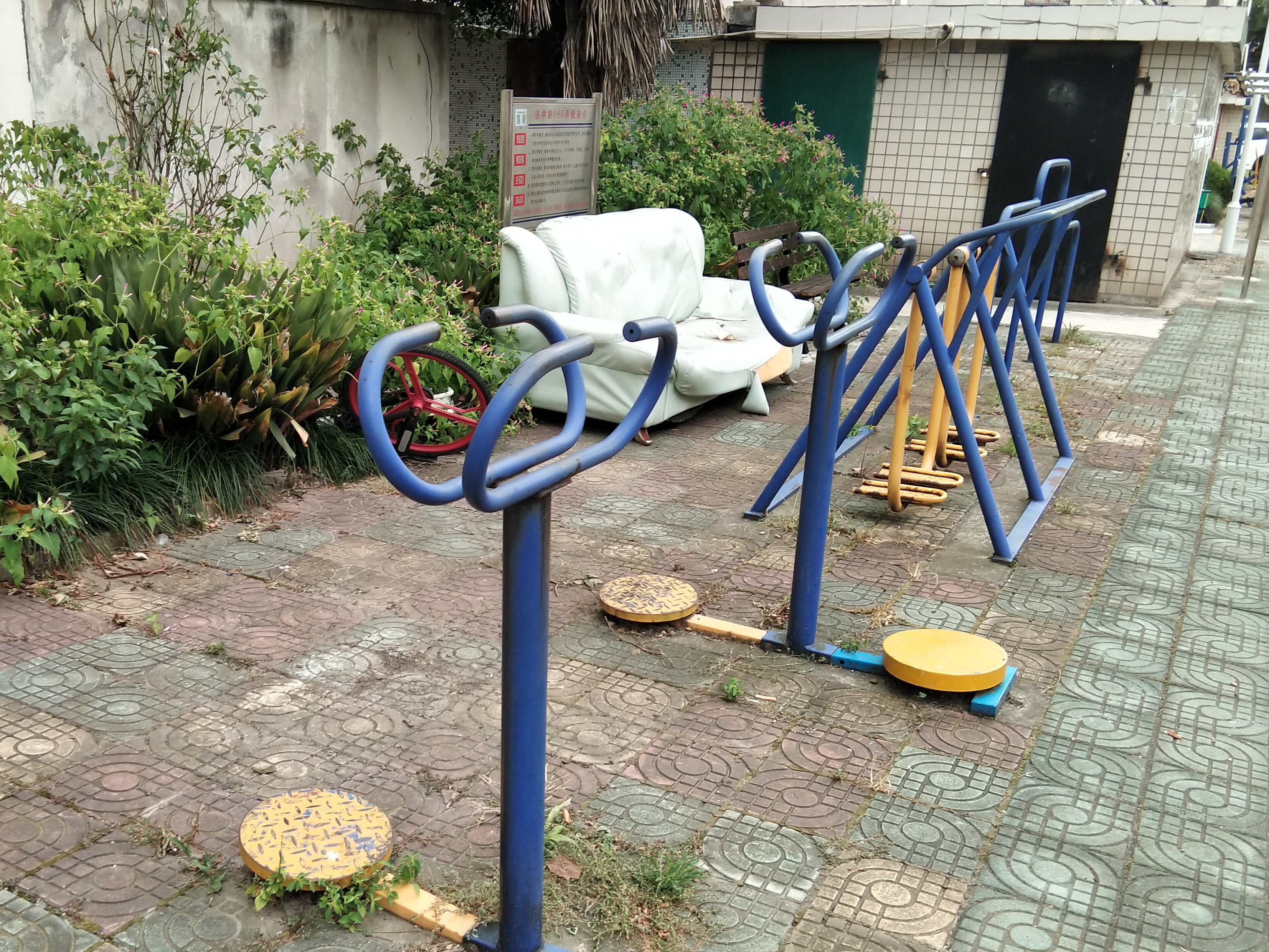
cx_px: 541
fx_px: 1430
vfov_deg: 36.7
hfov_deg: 47.7
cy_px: 571
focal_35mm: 39
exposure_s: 1/118
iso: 50
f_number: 2.2
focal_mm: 3.69
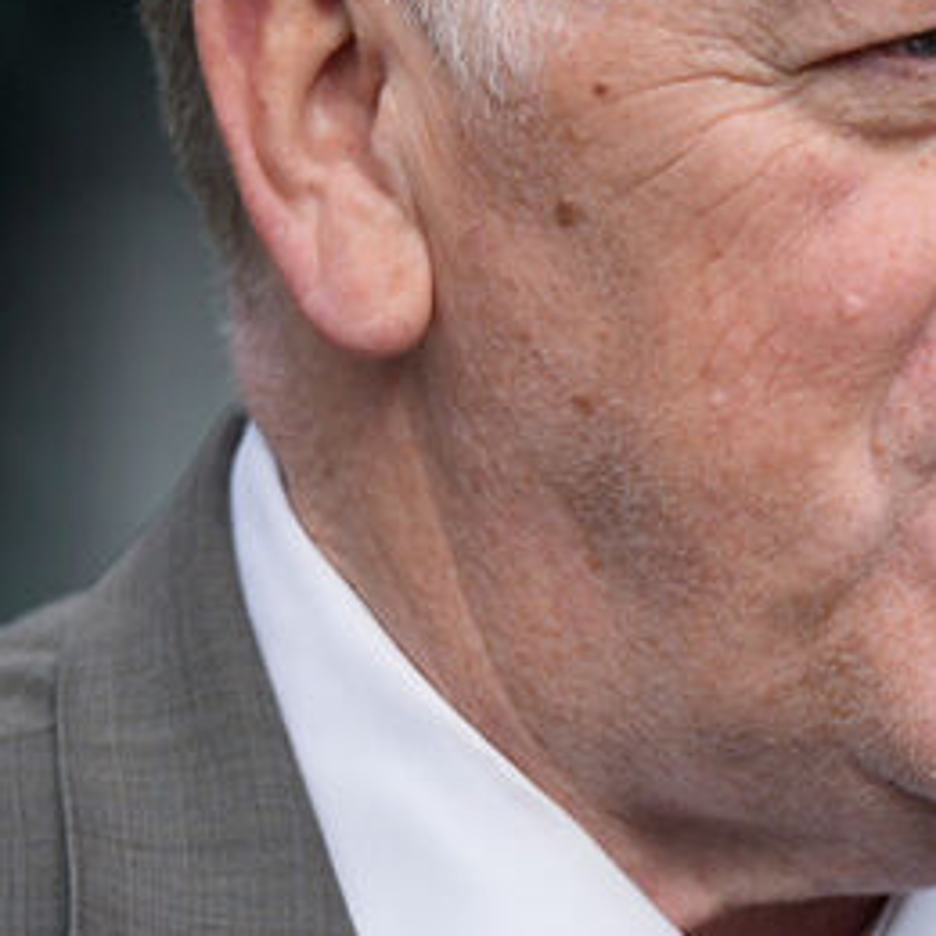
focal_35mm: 808
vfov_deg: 2.2
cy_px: 459
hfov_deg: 2.2
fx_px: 24718
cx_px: 580
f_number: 2.8
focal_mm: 168
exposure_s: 1/2000
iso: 250
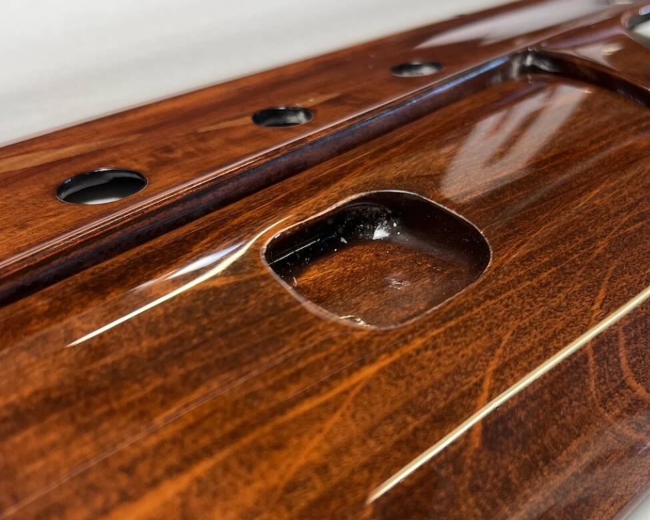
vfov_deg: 30.2
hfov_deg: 37.1
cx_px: 416
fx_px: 962
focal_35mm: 50
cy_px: 281
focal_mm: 5.7
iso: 100
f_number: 1.5
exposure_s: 1/120
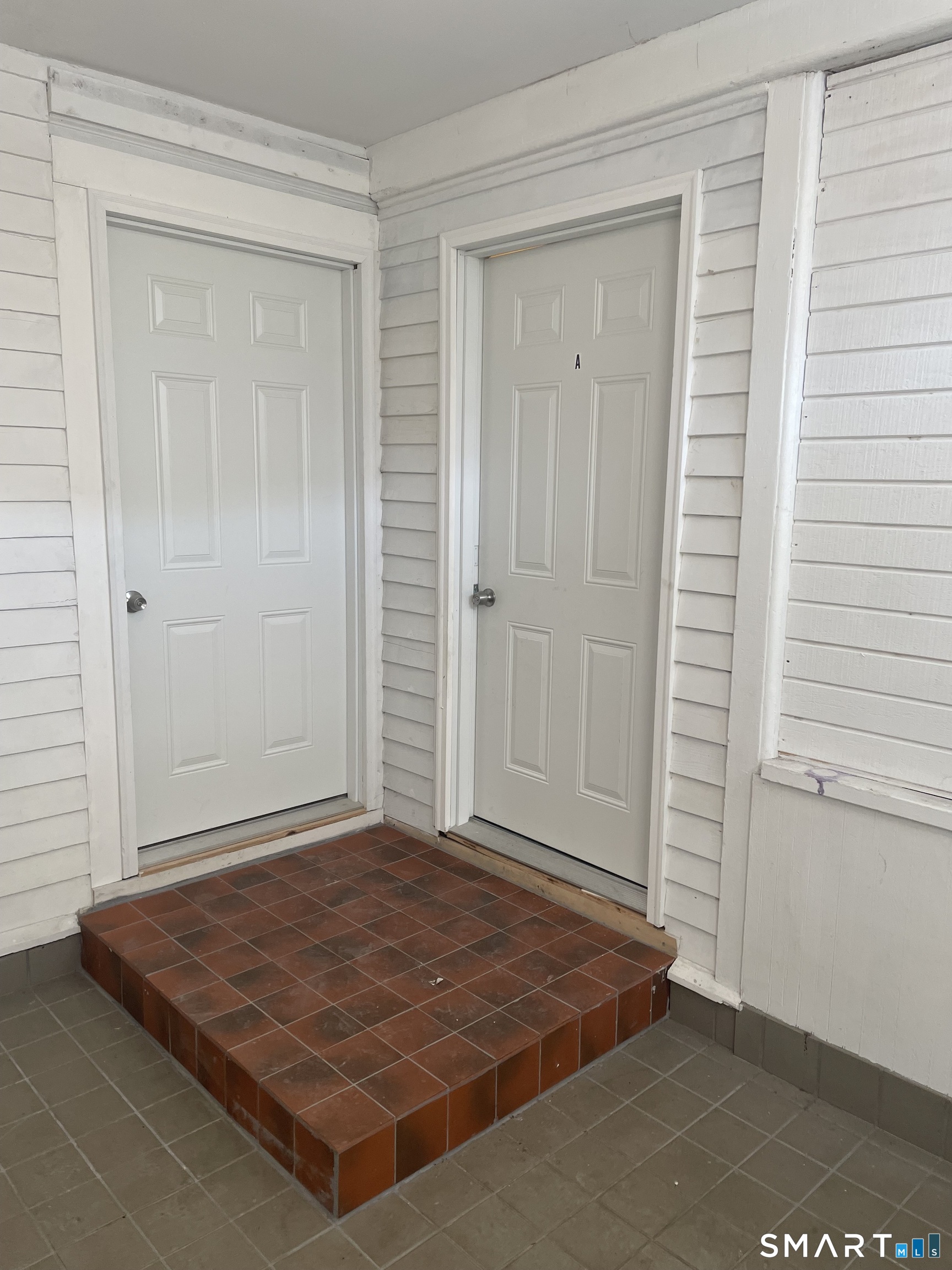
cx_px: 476
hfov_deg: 53.1
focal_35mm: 26
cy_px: 635
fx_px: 953
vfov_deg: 67.3
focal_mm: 4.2
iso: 100
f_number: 1.6
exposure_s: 1/120
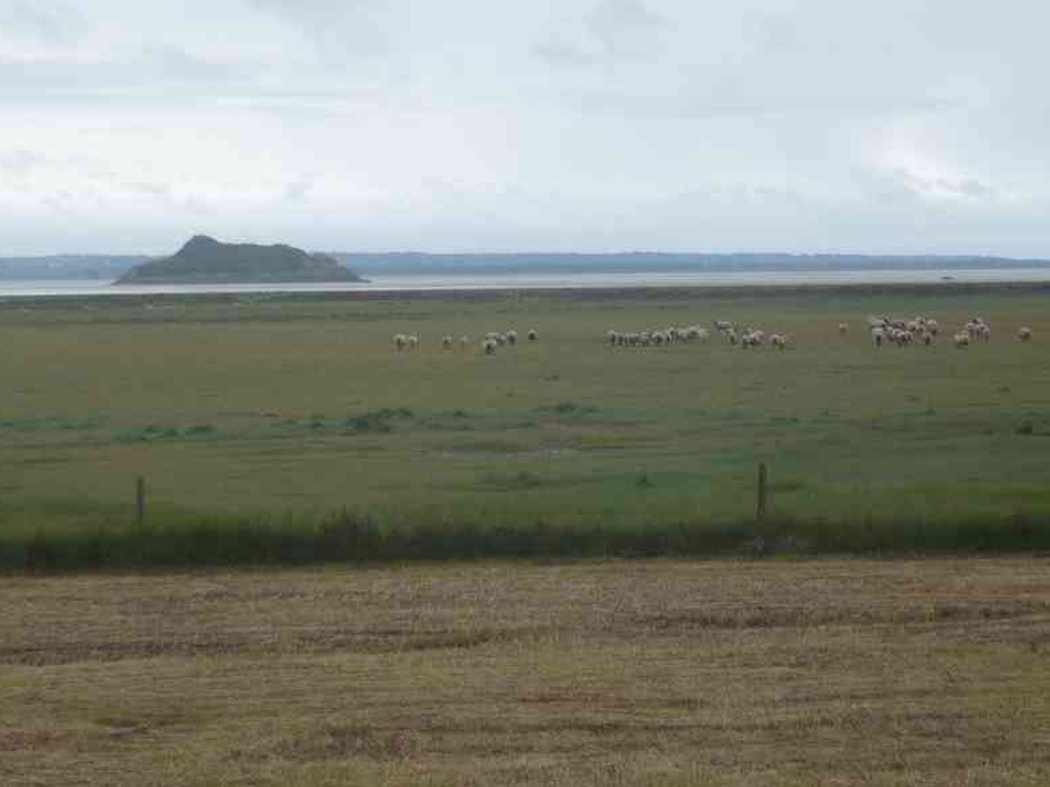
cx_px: 512
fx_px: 4094
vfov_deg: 11.0
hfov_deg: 14.6
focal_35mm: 135
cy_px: 425
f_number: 4.3
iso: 100
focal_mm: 13
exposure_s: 1/200
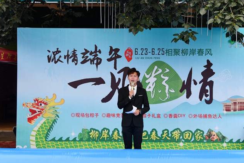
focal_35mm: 58
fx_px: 393
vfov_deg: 23.4
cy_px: 77
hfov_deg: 34.4
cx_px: 145
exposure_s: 1/250
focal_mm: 31
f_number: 7.1
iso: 200
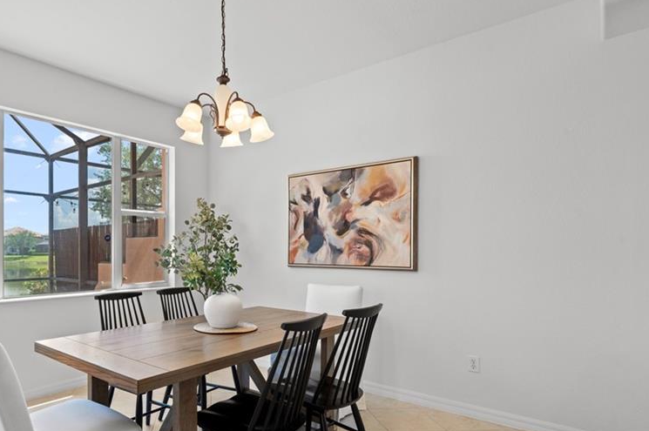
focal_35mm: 22
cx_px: 226
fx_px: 396
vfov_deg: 56.7
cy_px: 257
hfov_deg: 76.6
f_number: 9
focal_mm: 16
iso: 200
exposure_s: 1/4
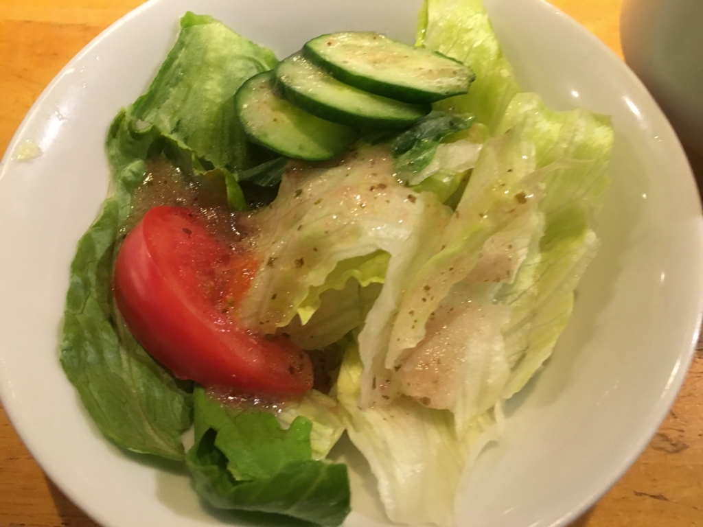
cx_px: 352
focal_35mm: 29
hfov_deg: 61.7
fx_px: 589
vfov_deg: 48.2
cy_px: 264
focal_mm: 4.15
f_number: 2.2
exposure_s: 1/20
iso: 200
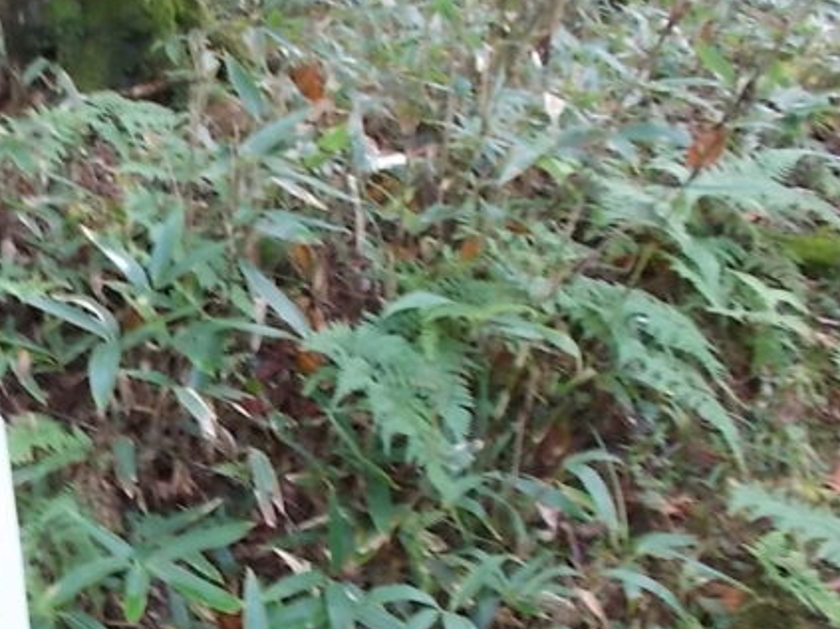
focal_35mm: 63
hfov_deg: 28.4
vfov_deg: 22.7
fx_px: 1528
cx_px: -46
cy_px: 560
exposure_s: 1/25
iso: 200
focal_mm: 4.6
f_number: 3.2
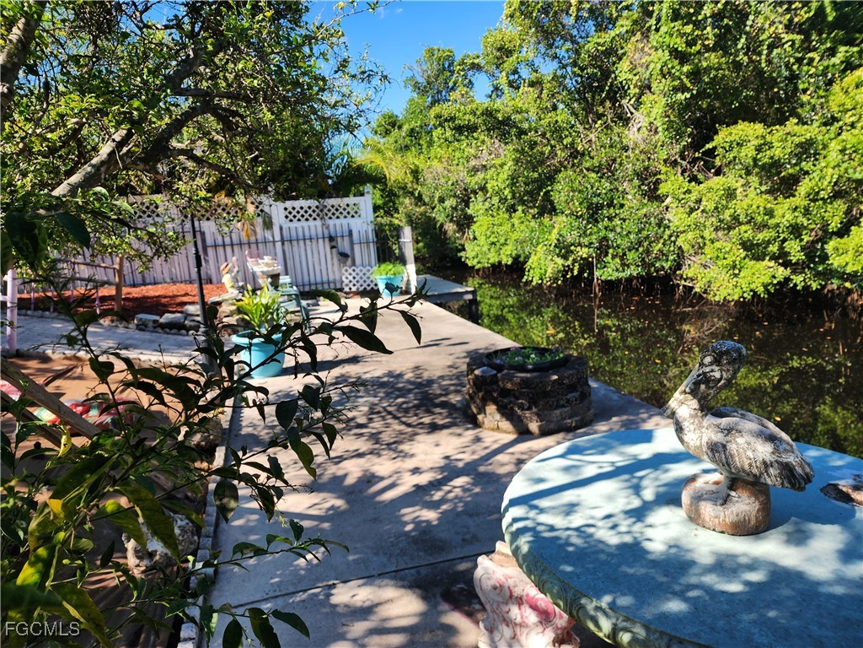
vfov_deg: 58.9
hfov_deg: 73.9
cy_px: 324
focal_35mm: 23
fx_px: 573
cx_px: 432
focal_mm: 6.4
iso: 12
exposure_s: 1/444
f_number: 1.8
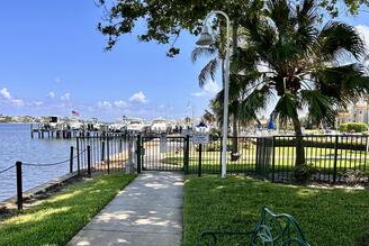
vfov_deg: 39.7
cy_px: 158
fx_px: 338
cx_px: 147
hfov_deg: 56.8
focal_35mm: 33
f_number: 1.5
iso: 50
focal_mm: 5.7
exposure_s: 1/2841
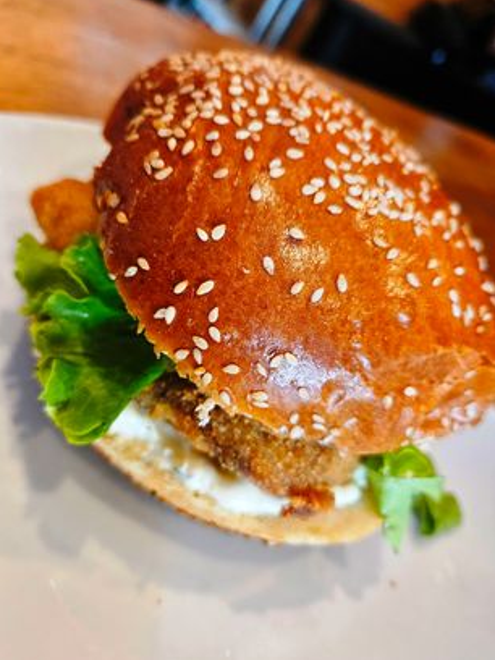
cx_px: 244
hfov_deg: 56.8
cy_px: 328
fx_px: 458
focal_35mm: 24
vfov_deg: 71.6
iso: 640
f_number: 1.8
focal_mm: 5.4
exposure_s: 1/100
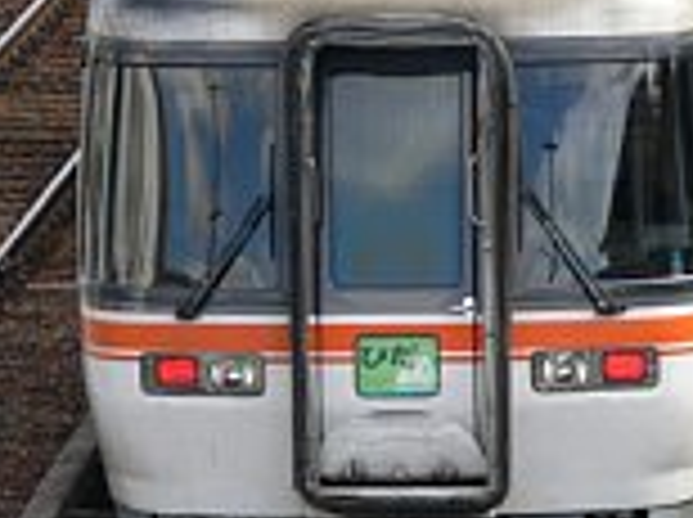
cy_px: 135
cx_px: 567
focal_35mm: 710
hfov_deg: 2.8
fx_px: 14192
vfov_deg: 2.1
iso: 80
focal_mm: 57.7
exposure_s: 1/125
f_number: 5.6
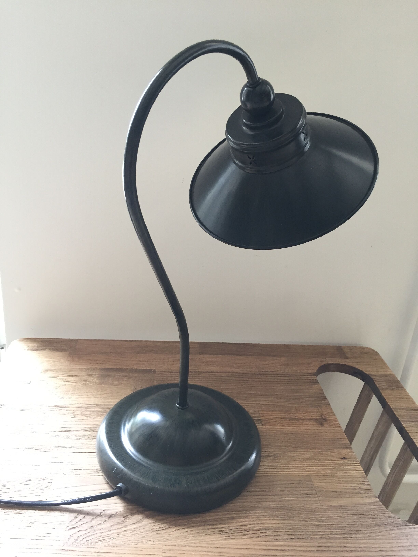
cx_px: 209
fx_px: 467
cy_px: 278
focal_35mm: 29
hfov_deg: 48.2
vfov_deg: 61.7
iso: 50
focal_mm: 4.15
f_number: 2.2
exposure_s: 1/33
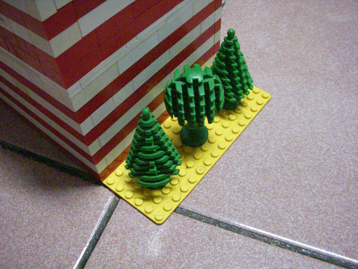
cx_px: 179
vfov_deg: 37.7
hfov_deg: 49.0
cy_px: 134
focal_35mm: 38
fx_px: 393
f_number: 3.3
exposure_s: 1/40
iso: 1600
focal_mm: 6.3
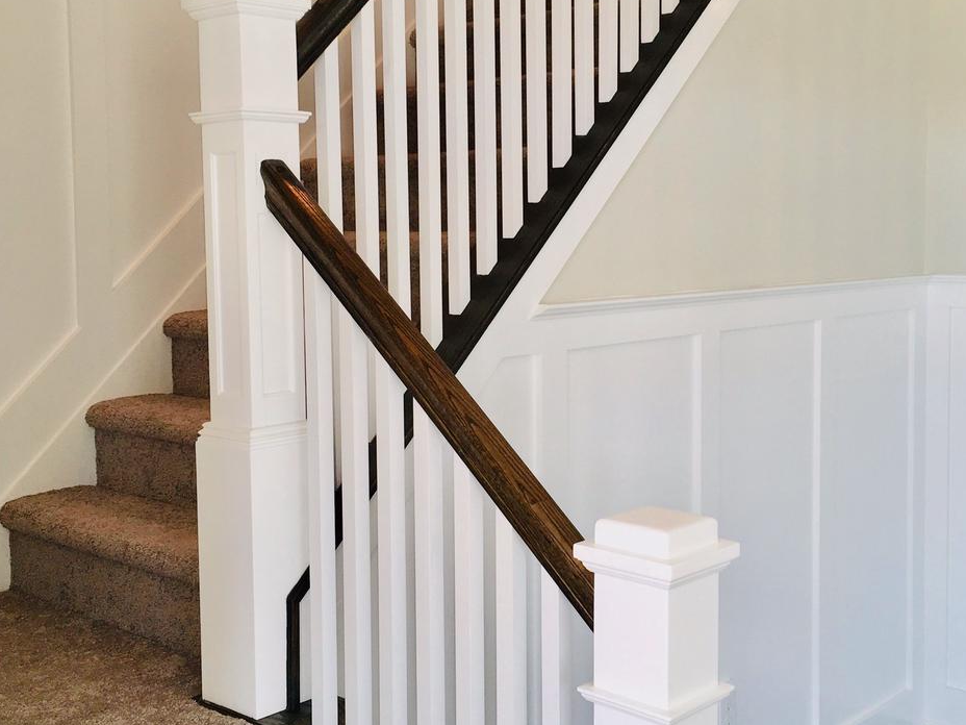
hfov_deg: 42.1
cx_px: 480
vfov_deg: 32.1
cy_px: 315
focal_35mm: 45
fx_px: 1256
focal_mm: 4.15
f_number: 2.2
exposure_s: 1/30
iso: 32
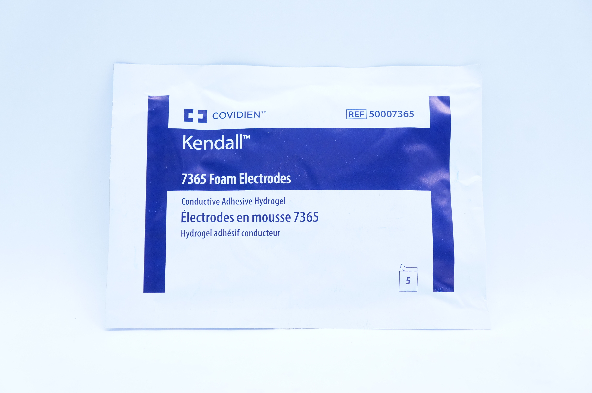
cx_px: 296
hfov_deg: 34.2
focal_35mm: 58
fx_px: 961
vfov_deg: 23.1
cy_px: 196
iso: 800
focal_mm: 39
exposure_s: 1/100
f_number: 5.6
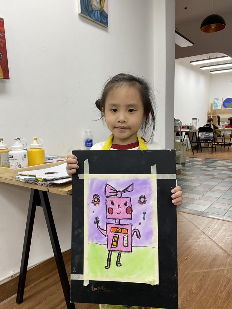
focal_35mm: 29
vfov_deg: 61.7
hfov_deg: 48.2
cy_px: 154
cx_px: 116
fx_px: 259
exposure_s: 1/100
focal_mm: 3
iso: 40
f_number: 1.8
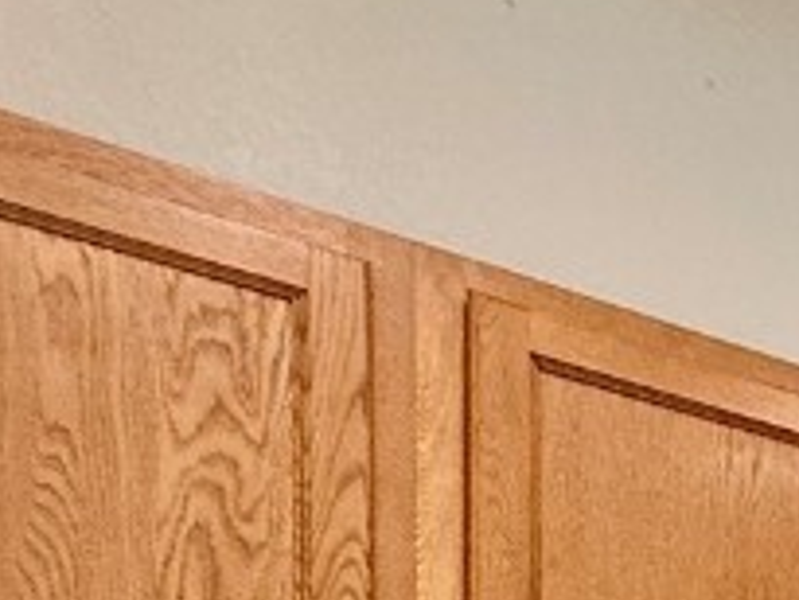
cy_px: 1130
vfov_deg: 16.8
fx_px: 1617
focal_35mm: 70
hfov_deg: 16.9
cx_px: 1738
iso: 64
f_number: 2.2
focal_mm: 2.22
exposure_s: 1/30
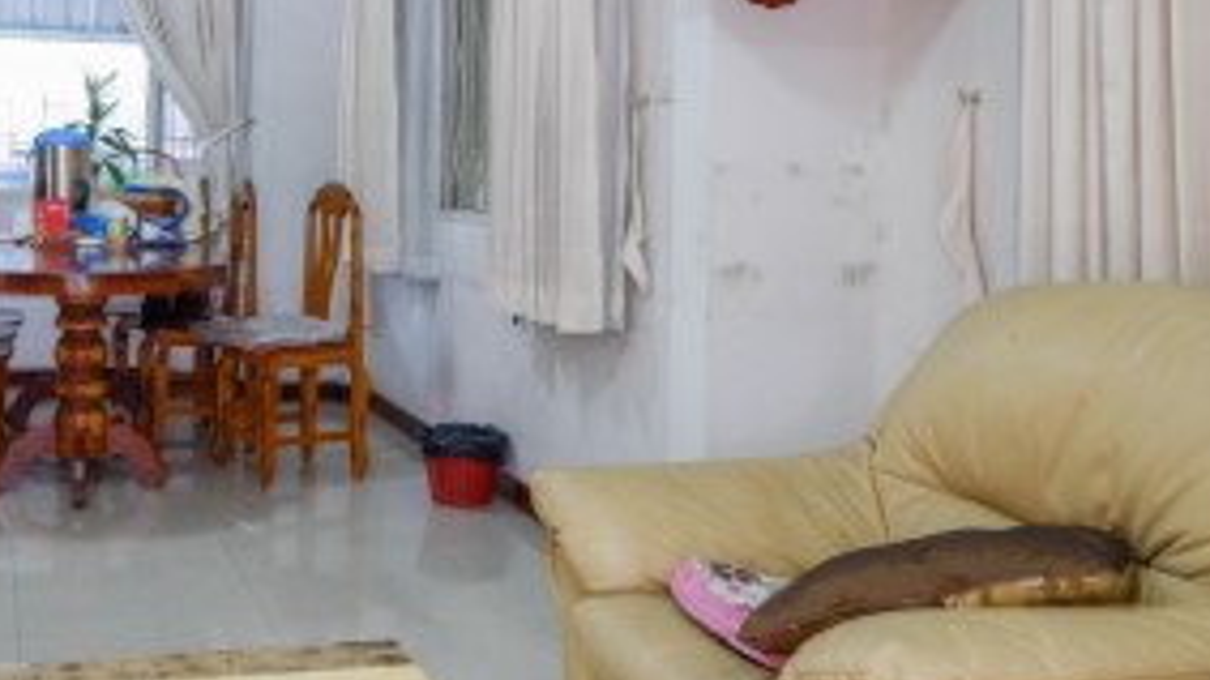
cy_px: 252
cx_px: 355
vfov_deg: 29.6
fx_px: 1283
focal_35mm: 40
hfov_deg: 49.1
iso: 640
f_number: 4
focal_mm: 10
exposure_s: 1/30
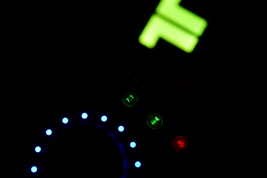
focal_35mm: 60
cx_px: 134
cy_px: 89
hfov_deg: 33.4
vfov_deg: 22.6
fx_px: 445
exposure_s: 1/60
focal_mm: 60
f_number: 3.2
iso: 1600
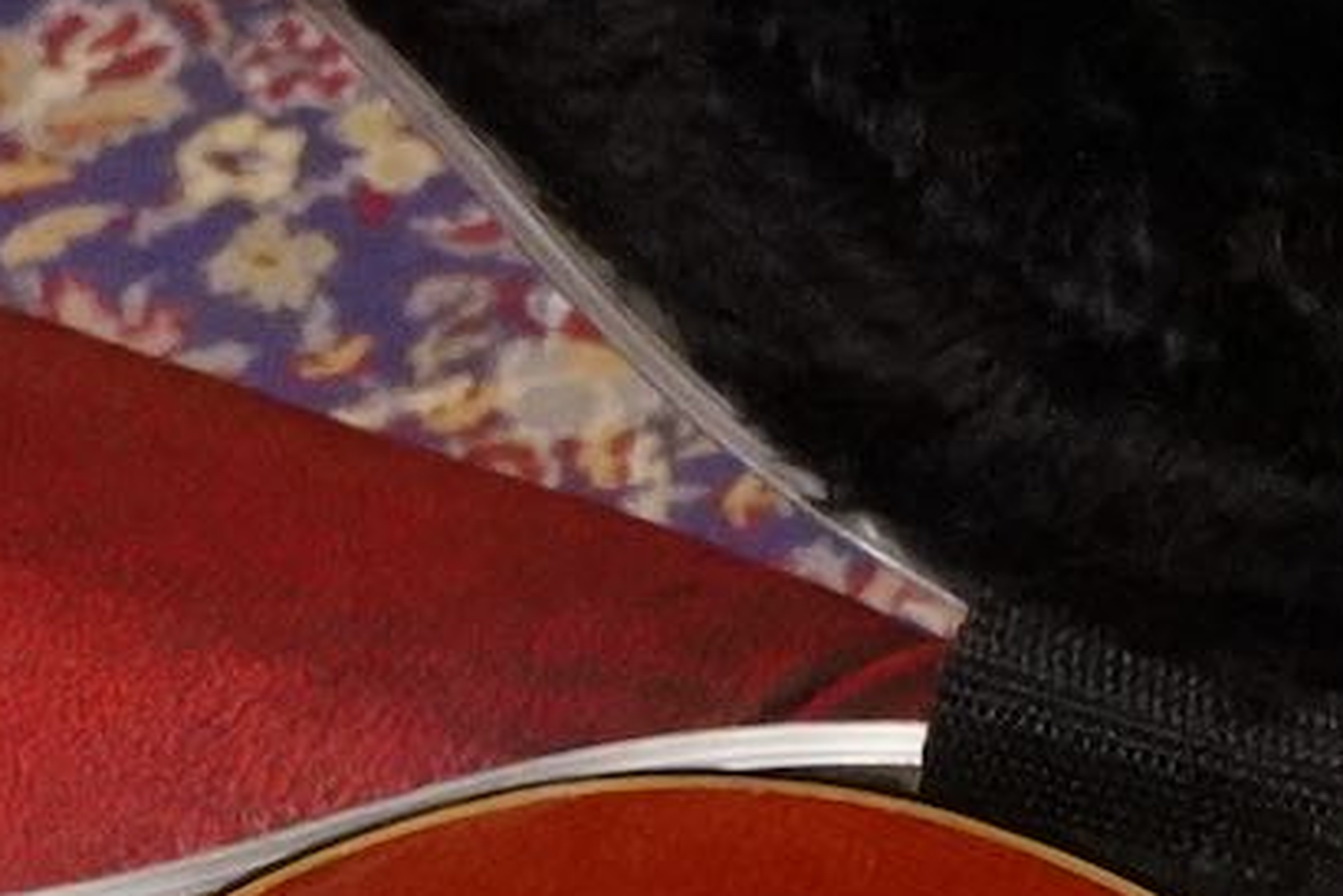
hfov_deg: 5.4
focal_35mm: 385
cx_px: 378
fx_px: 14354
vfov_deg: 3.5
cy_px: 1831
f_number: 11
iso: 4000
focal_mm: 35
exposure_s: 1/60
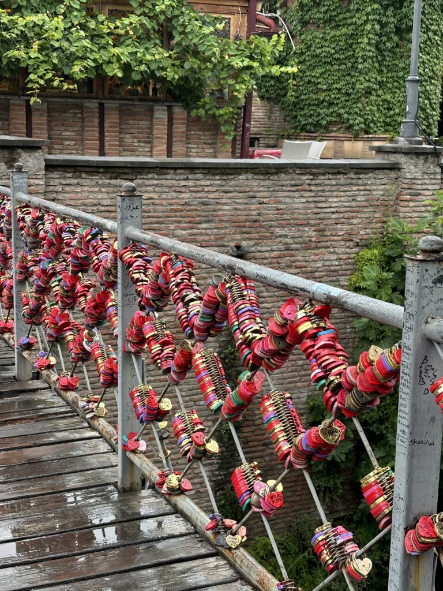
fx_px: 887
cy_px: 296
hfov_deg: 28.0
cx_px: 222
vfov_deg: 36.8
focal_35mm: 52
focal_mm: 5.96
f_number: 1.6
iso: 40
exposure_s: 1/142
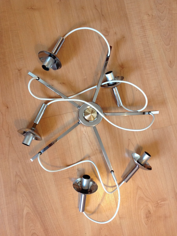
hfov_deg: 40.6
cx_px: 88
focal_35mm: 35
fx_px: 239
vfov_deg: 52.7
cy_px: 118
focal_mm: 4.28
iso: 100
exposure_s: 1/15
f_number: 2.4
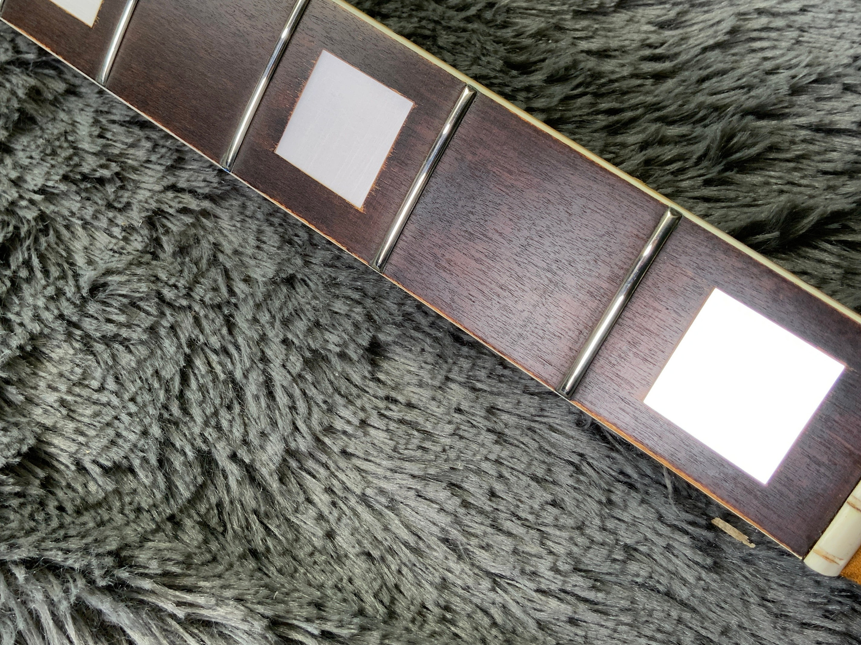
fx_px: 1020
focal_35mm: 41
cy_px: 218
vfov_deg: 34.8
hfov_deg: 45.7
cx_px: 397
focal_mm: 3
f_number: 1.8
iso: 40
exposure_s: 1/50
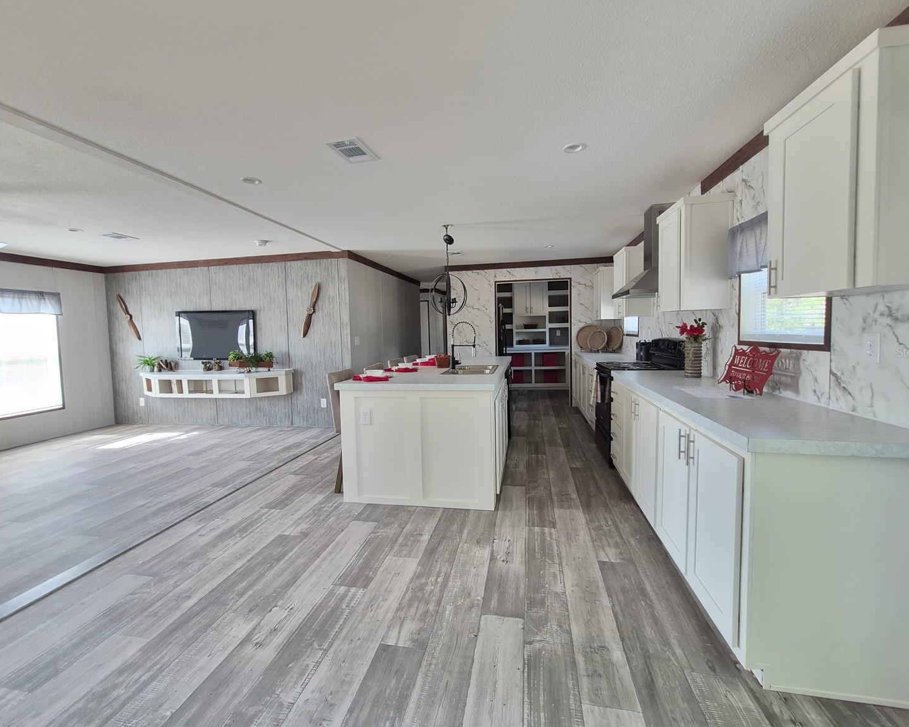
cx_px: 454
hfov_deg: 100.7
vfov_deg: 88.0
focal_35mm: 14
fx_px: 377
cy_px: 352
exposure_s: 1/60
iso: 250
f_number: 2.2
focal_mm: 1.74
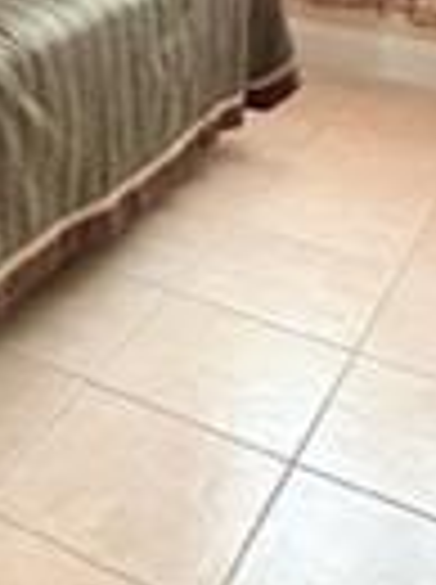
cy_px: -306
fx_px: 1163
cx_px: -56
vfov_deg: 22.7
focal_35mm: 69
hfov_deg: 20.2
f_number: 2.2
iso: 200
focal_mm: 2.22
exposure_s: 1/60
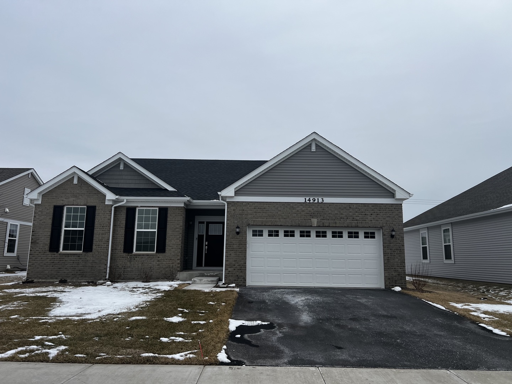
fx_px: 385
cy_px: 192
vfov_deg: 53.1
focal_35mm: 26
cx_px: 256
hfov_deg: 67.3
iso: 50
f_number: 1.5
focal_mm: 5.7
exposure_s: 1/4274
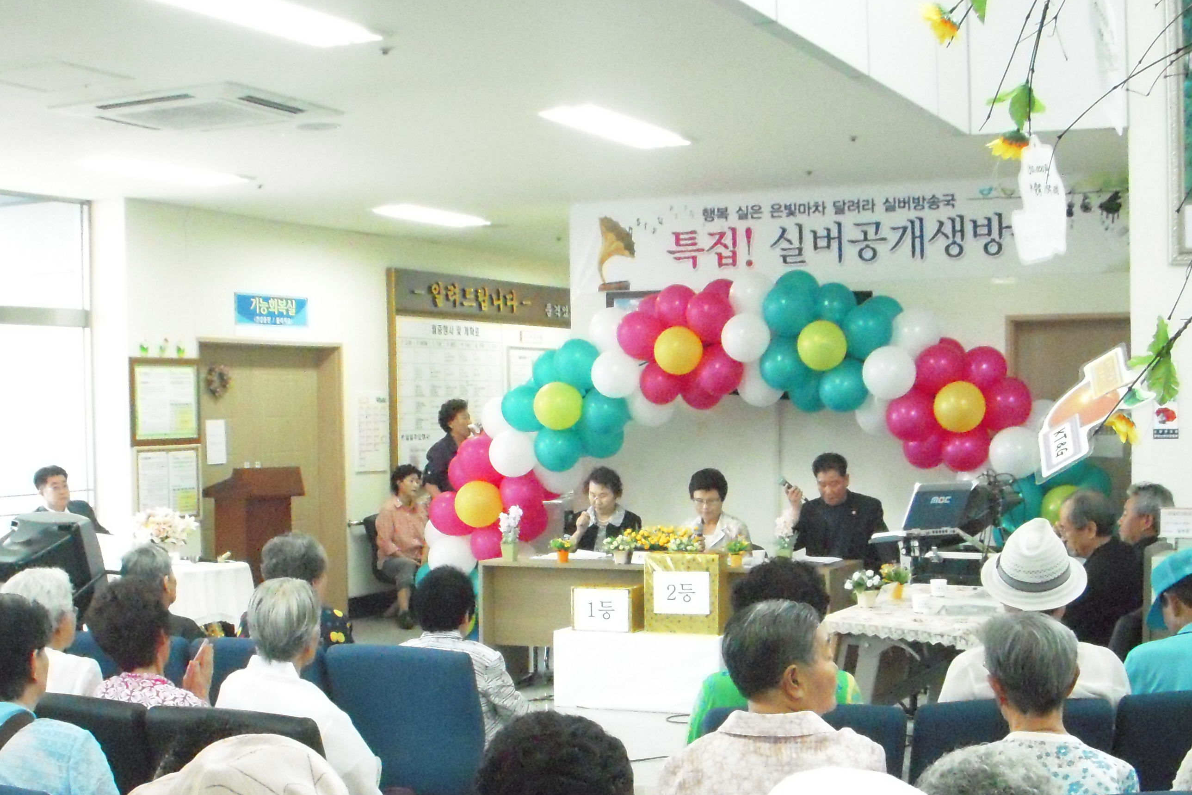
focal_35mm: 53
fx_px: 1755
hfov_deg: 37.4
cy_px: 522
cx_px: 511
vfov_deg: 25.4
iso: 1600
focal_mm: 6.3
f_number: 3.3
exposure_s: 1/125
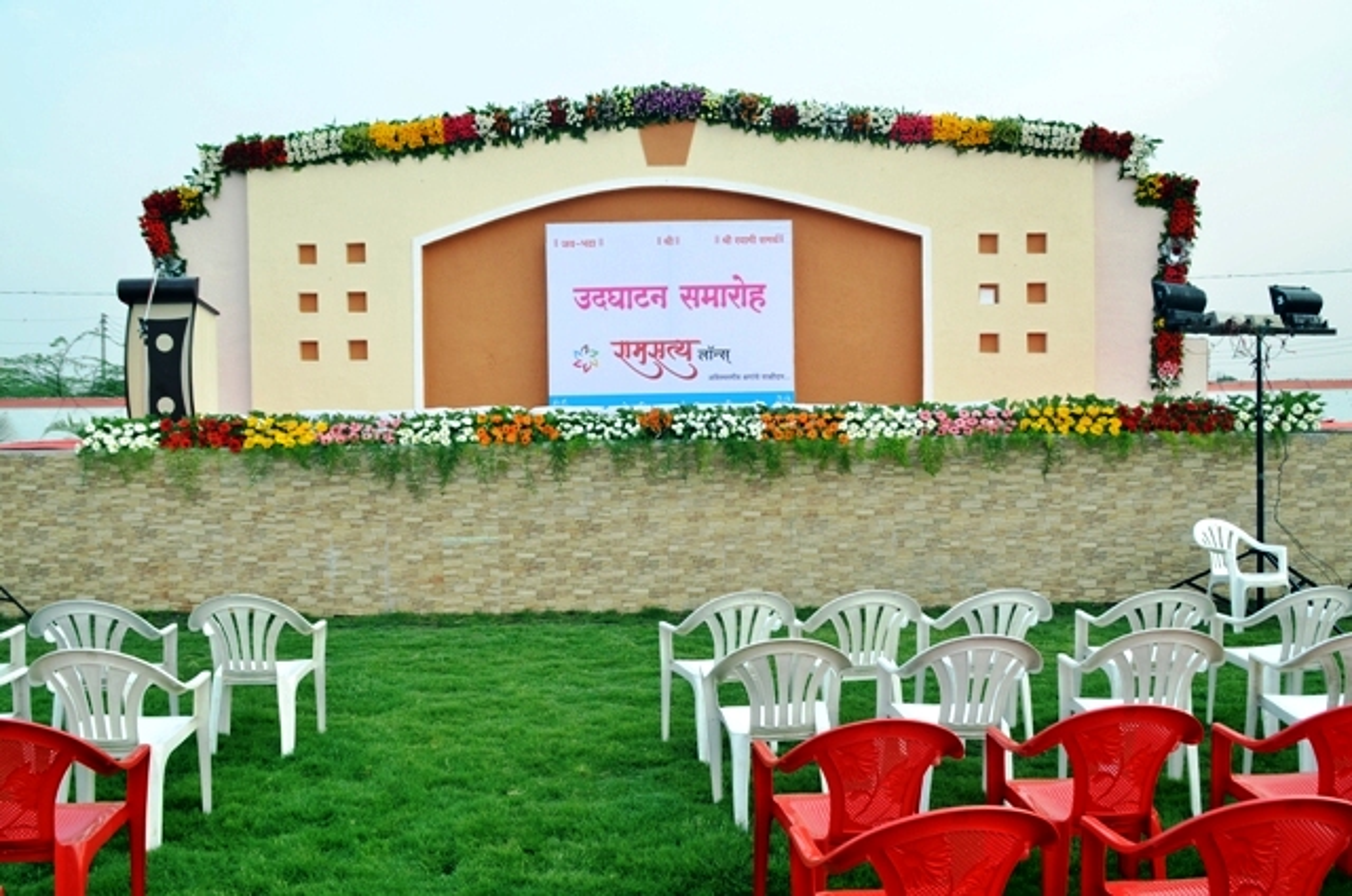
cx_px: 676
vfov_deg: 39.8
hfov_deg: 57.3
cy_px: 448
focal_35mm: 33
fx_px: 1237
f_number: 7.1
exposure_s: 1/250
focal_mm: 22
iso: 320
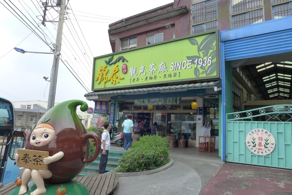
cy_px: 98
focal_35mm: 24
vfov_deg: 53.2
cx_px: 146
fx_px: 195
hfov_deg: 73.7
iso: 125
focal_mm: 4.7
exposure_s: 1/250
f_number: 2.8
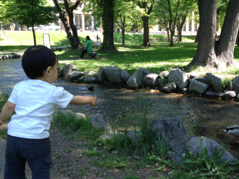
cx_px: 142
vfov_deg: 31.5
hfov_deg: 41.1
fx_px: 318
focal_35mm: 46
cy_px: 97
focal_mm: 4.28
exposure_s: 1/132
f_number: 2.4
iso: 50
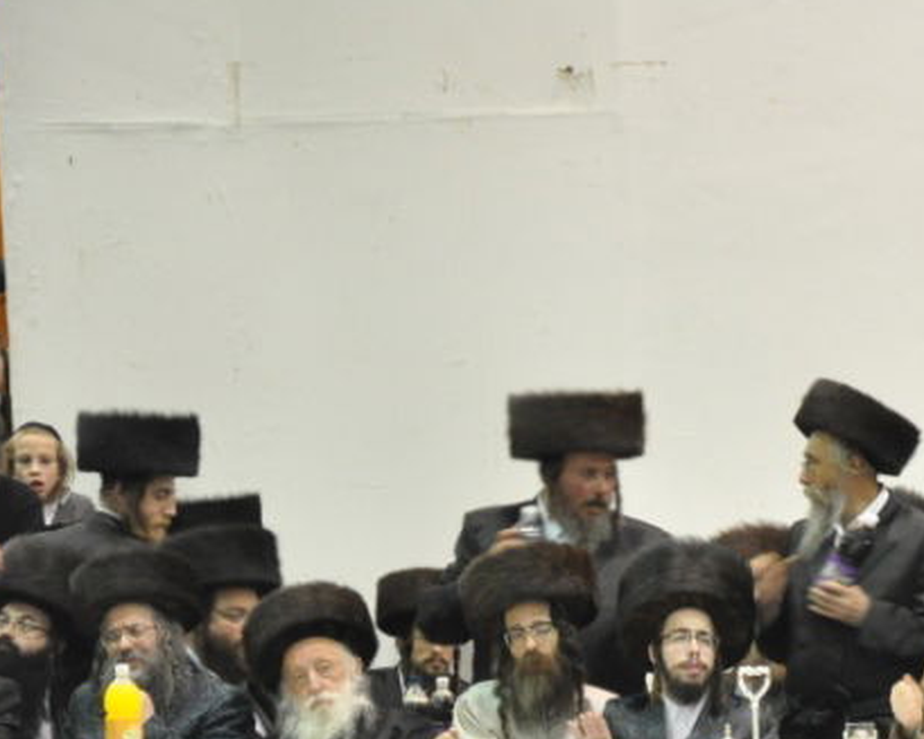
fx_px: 7223
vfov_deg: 5.8
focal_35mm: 264
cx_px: 1130
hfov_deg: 7.3
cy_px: 721
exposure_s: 1/20
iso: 1600
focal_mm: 75
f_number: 5.6
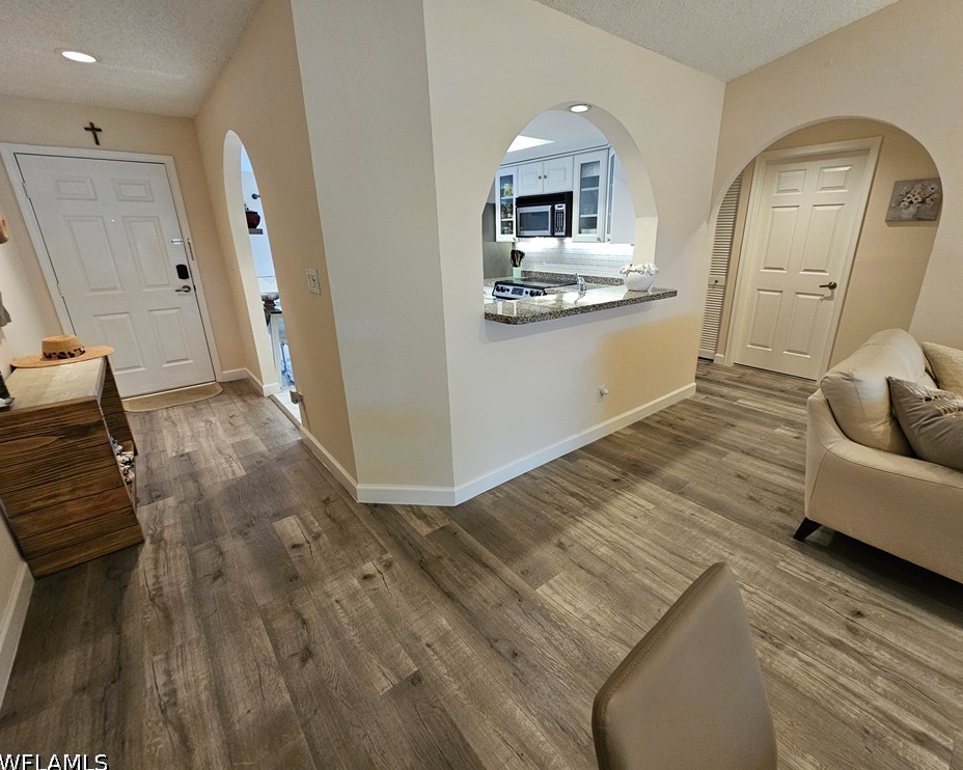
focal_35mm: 14
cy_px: 382
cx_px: 510
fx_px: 399
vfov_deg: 88.0
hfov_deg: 100.6
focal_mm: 2.2
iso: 320
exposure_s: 1/40
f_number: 2.2
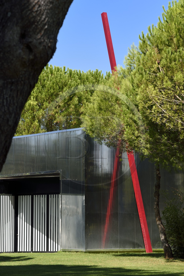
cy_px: 138
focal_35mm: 135
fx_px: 1035
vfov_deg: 15.2
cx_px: 92
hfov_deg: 10.2
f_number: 9
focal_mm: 135
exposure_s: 1/250
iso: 200
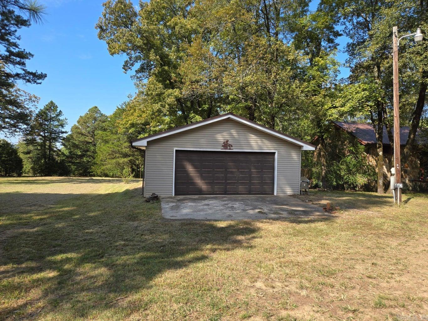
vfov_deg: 58.9
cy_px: 160
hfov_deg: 73.9
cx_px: 214
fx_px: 284
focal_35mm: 23
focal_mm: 5.4
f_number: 1.8
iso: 25
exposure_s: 1/878
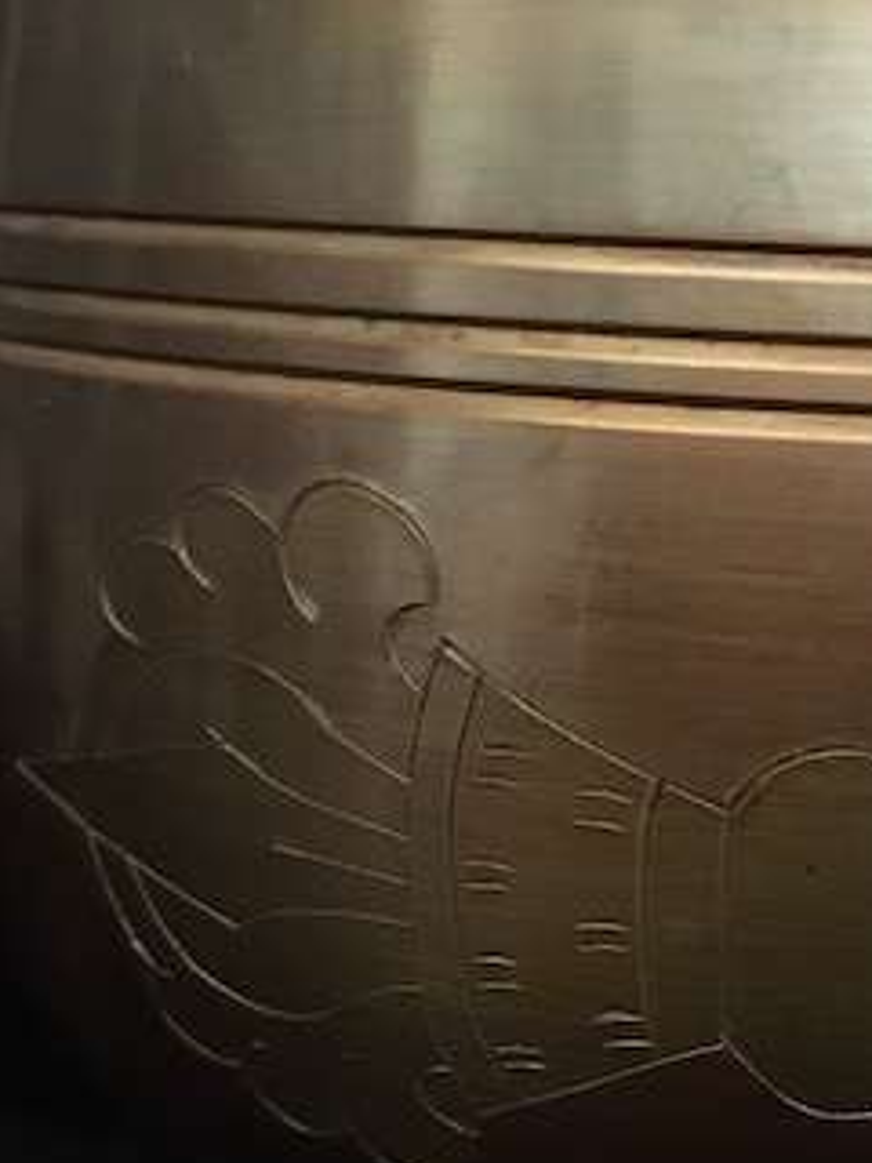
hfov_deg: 24.1
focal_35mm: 58
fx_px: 1948
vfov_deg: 33.0
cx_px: 865
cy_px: 749
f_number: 2.2
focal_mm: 4.15
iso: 320
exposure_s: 1/17
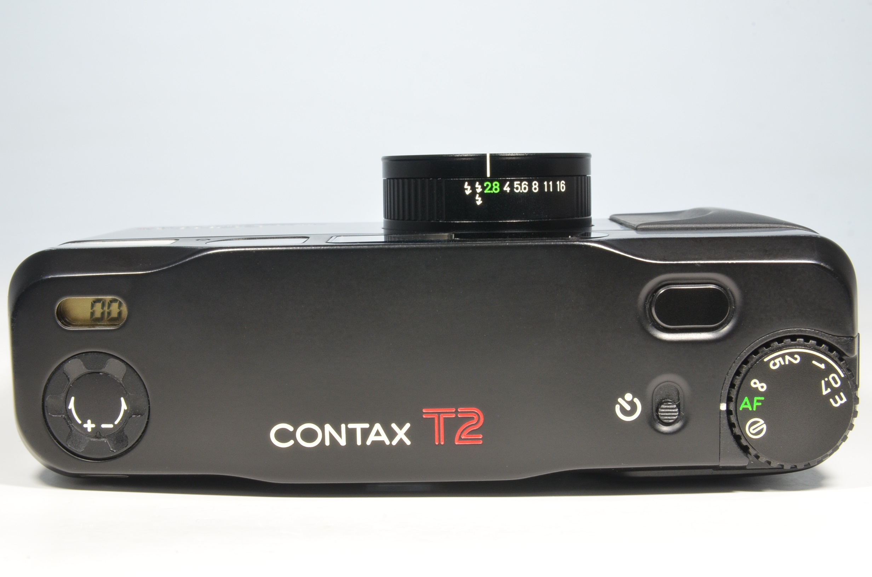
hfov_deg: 27.0
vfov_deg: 18.1
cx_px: 436
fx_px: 1813
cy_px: 288
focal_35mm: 75
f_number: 22
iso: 640
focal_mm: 50
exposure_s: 1/8
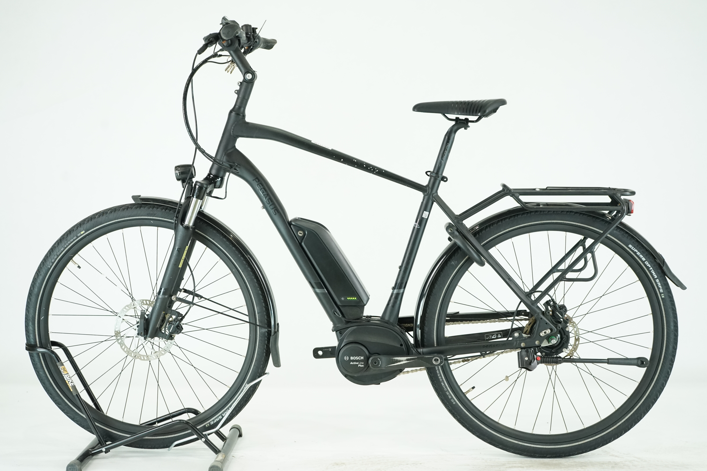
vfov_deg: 25.5
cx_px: 354
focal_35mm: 53
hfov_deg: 37.5
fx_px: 1041
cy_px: 236
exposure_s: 1/200
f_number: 5.6
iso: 2500
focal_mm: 53
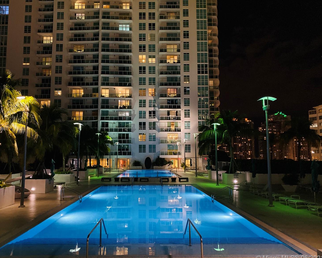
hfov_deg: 62.2
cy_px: 129
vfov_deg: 51.5
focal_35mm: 28
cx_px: 151
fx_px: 267
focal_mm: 4.25
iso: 800
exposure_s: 1/30
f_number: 1.8
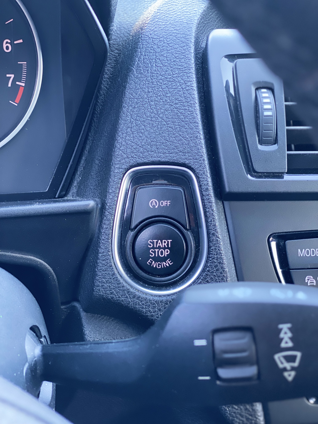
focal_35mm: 52
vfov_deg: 36.8
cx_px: 159
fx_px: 637
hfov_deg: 28.0
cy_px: 212
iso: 250
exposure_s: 1/68
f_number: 2
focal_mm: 6
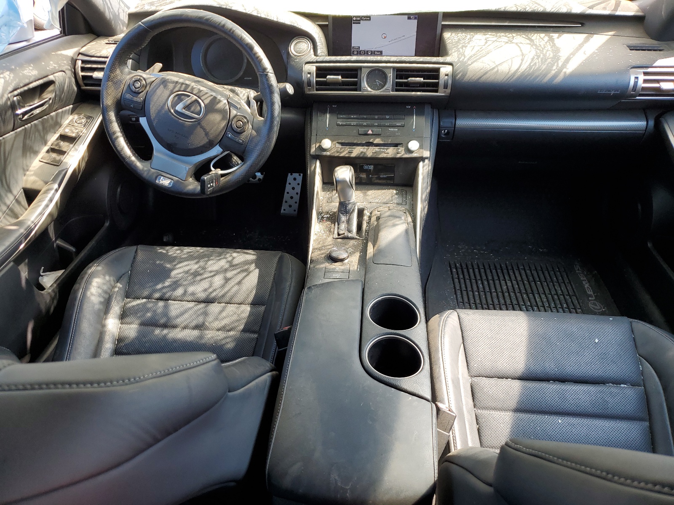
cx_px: 337
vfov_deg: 53.1
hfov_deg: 67.3
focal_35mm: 26
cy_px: 252
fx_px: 506
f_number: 1.5
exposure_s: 1/250
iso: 50
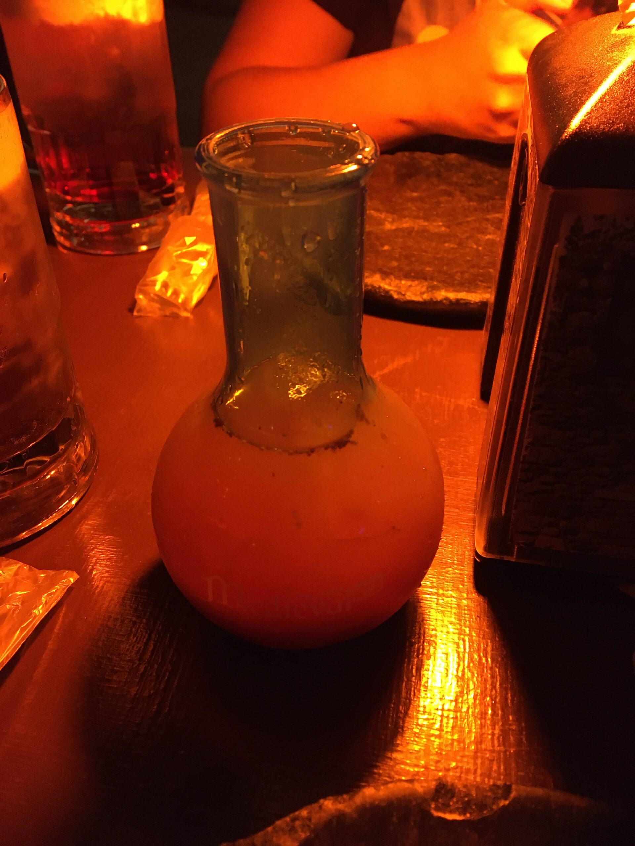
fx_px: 709
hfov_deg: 48.2
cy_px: 423
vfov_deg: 61.7
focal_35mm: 29
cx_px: 318
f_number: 2.2
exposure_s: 1/15
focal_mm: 4.15
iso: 200
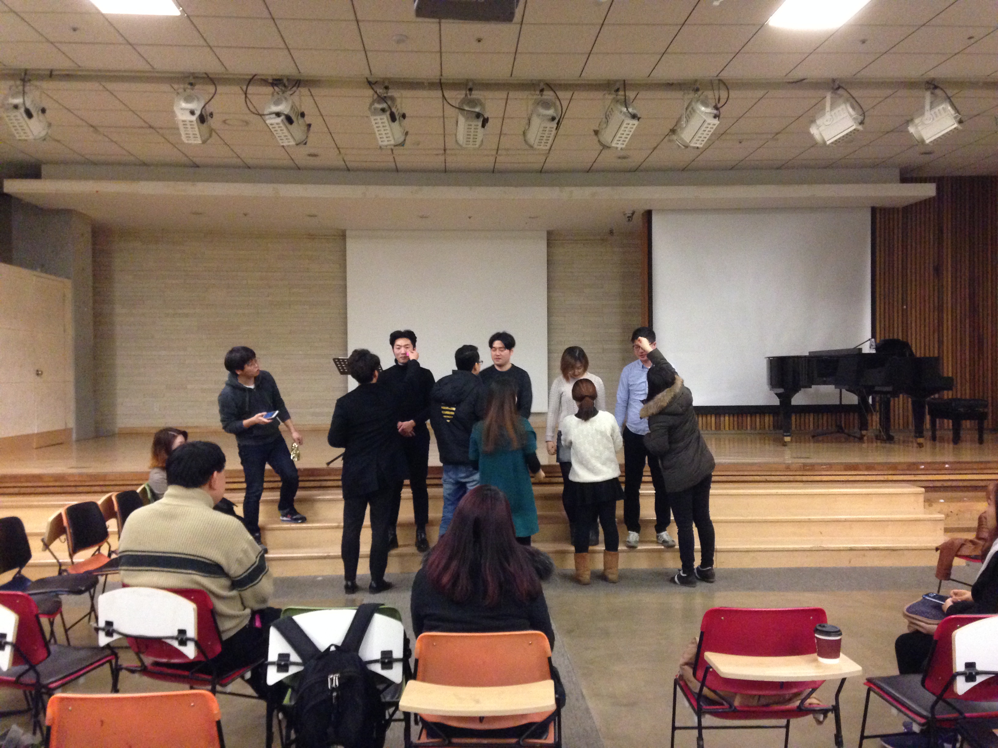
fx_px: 951
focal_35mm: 33
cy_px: 374
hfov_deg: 55.4
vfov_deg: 42.9
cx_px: 499
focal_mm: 4.12
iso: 500
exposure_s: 1/15
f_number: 2.4
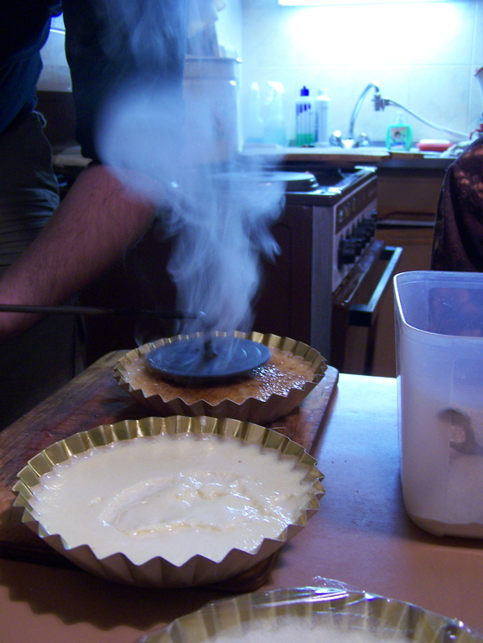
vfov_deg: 49.0
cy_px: 322
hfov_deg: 37.7
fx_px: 707
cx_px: 242
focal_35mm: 38
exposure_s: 1/8
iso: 140
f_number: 2.8
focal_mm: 6.3
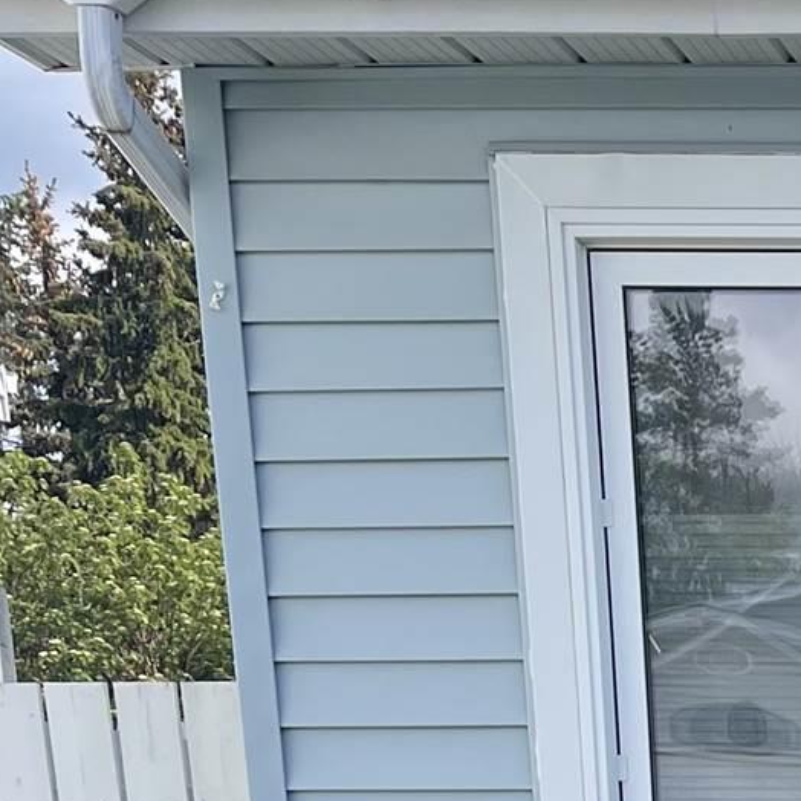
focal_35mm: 101
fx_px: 2644
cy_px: 1555
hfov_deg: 15.8
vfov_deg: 14.5
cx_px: 1223
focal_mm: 5.1
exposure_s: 1/1912
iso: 50
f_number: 1.6
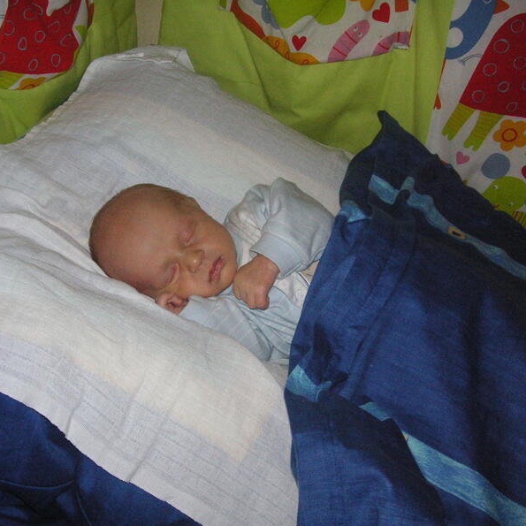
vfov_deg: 38.3
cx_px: 222
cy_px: 263
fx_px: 756
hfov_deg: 38.3
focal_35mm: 44
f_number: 2.8
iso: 160
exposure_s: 1/45
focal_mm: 6.1
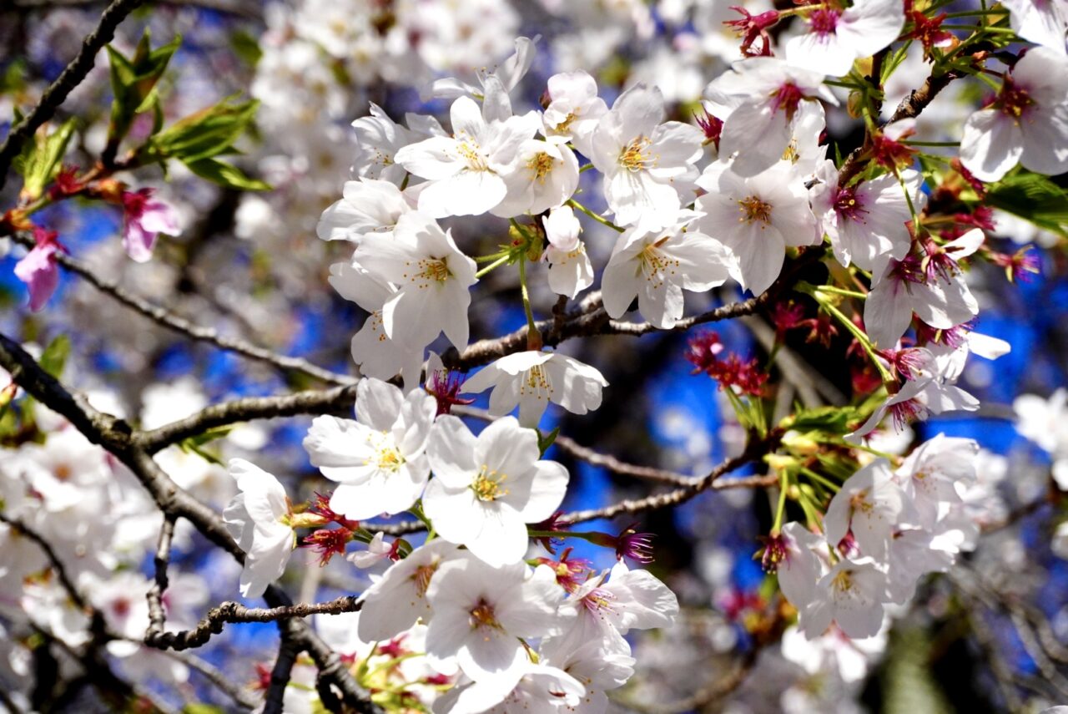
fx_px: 2226
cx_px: 534
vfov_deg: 18.2
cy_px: 357
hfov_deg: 27.0
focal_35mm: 75
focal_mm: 50
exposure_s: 1/4000
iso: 800
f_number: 7.1
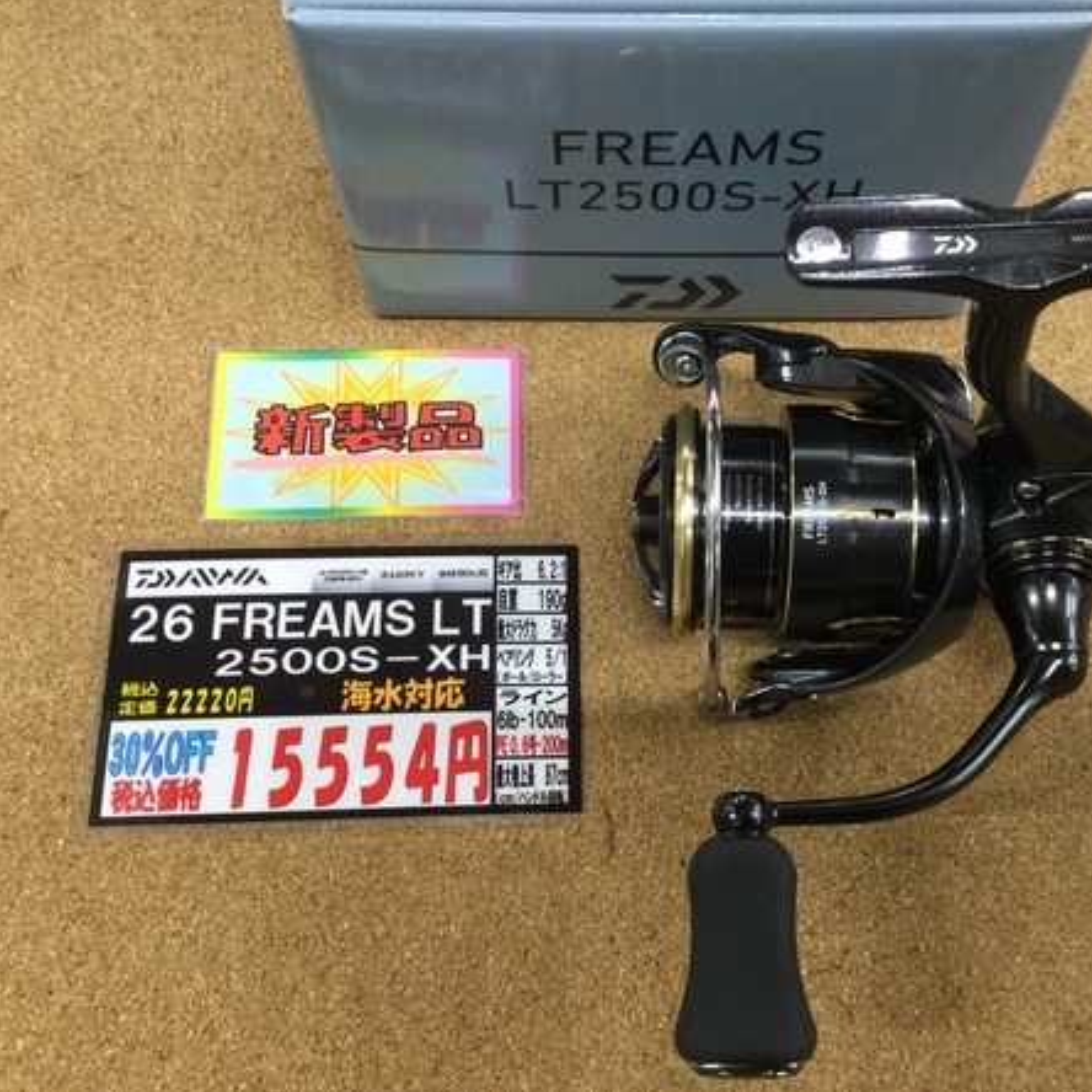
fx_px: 1321
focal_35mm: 37
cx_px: 649
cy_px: 541
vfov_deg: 44.9
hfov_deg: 44.7
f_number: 2.4
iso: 50
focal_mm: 3.3
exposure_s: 1/30
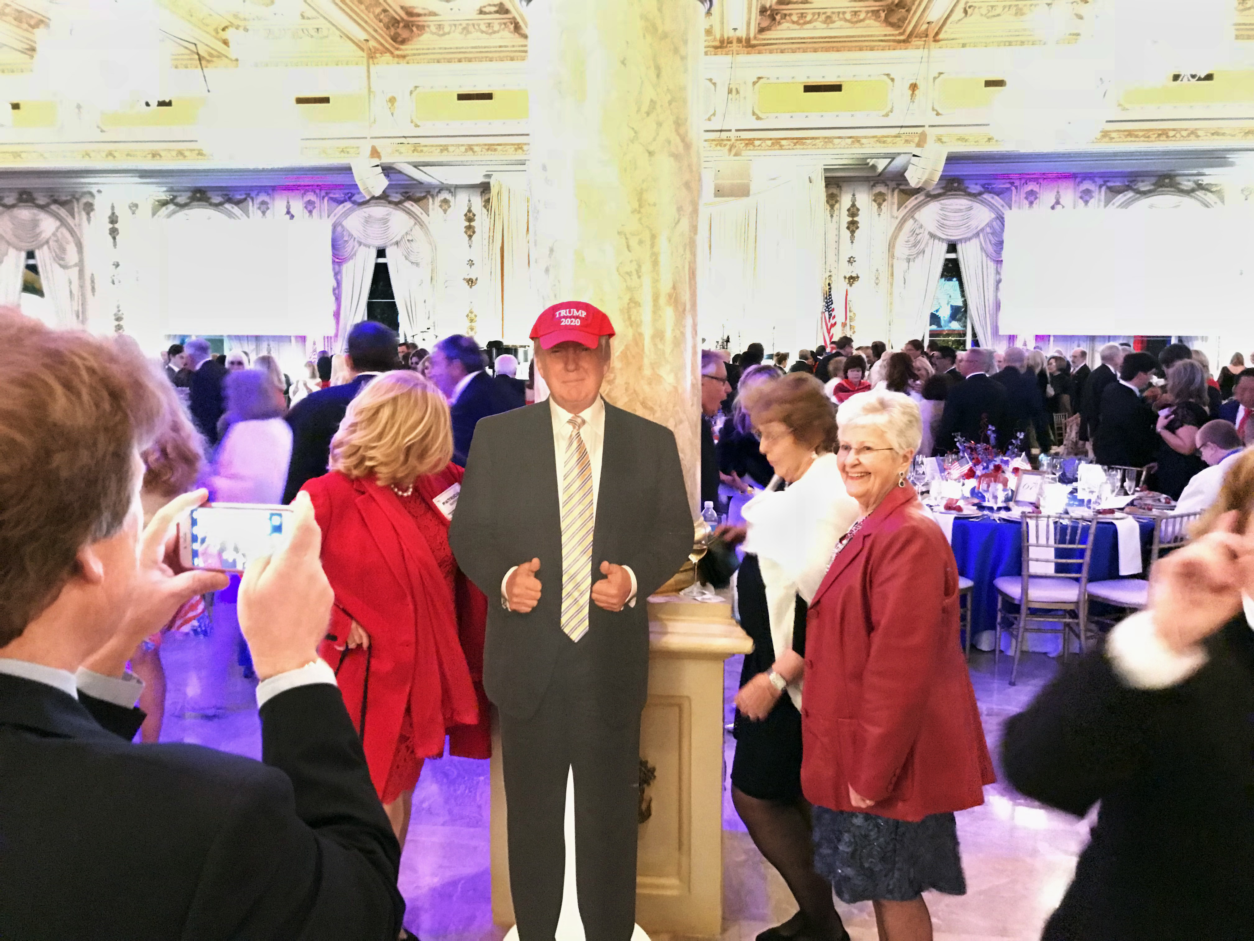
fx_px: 1014
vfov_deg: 49.7
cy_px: 470
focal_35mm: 28
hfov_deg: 63.4
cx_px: 627
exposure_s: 1/4
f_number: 1.8
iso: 400
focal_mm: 3.99
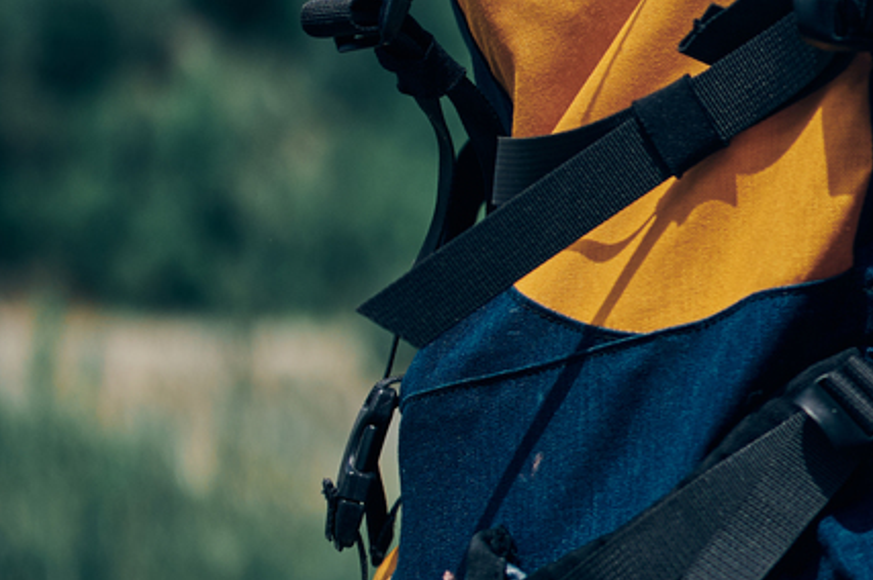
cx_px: 1785
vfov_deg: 8.4
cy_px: 234
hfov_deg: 11.3
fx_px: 3974
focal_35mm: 164
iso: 100
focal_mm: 35
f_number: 1.4
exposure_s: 1/6400
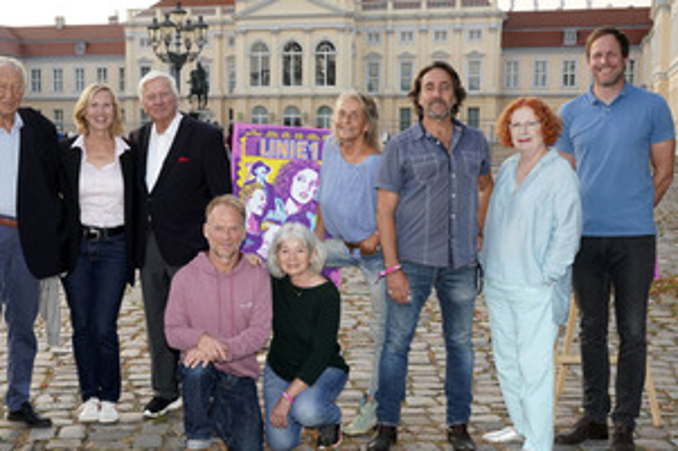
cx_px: 238
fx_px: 1016
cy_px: 214
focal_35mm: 54
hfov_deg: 36.6
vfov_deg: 25.0
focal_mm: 36
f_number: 7.1
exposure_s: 1/80
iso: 640
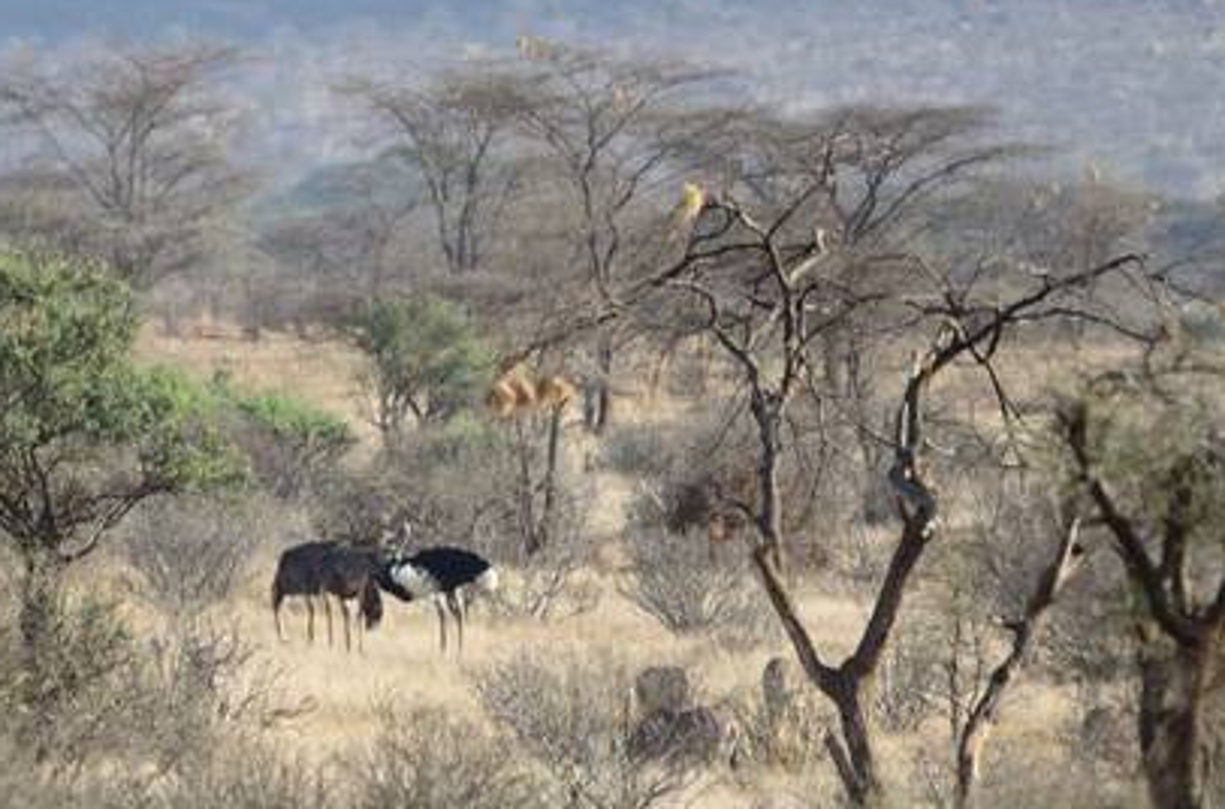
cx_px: 317
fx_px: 35110
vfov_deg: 1.3
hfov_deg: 2.0
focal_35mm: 1035
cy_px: 469
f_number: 5.6
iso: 220
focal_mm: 400
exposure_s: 1/500
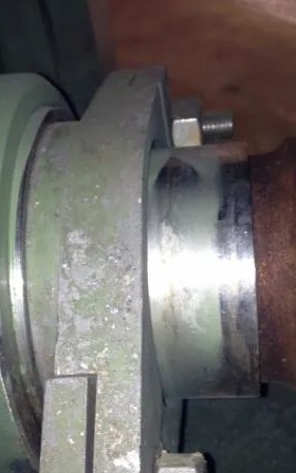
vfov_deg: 38.1
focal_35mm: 53
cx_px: 164
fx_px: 684
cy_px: 270
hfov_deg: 24.4
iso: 50
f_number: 2.4
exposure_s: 1/23
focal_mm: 4.28
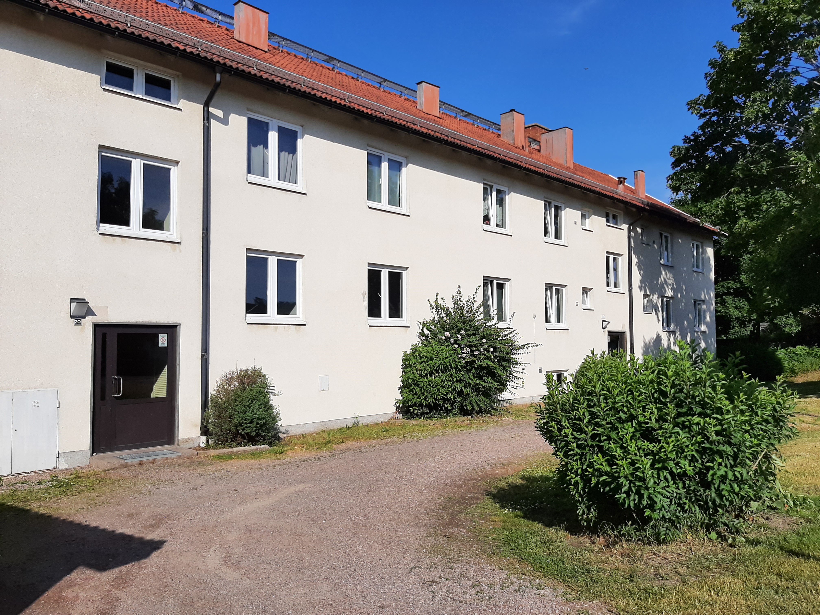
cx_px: 410
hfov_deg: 67.3
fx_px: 616
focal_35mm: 26
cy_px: 308
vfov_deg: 53.1
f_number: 1.7
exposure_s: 1/6173
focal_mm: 3.93
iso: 40
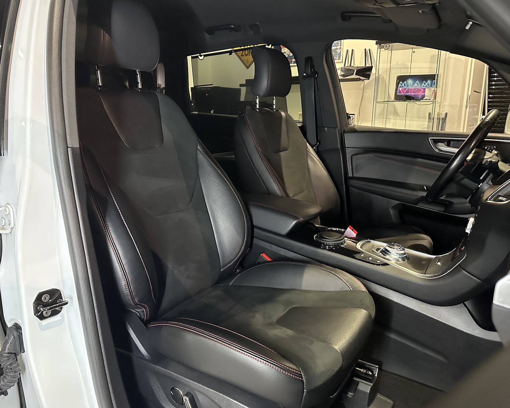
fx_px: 392
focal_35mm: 26
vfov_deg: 54.9
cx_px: 231
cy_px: 197
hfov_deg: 65.9
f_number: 1.78
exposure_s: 1/42
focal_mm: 6.86
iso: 800
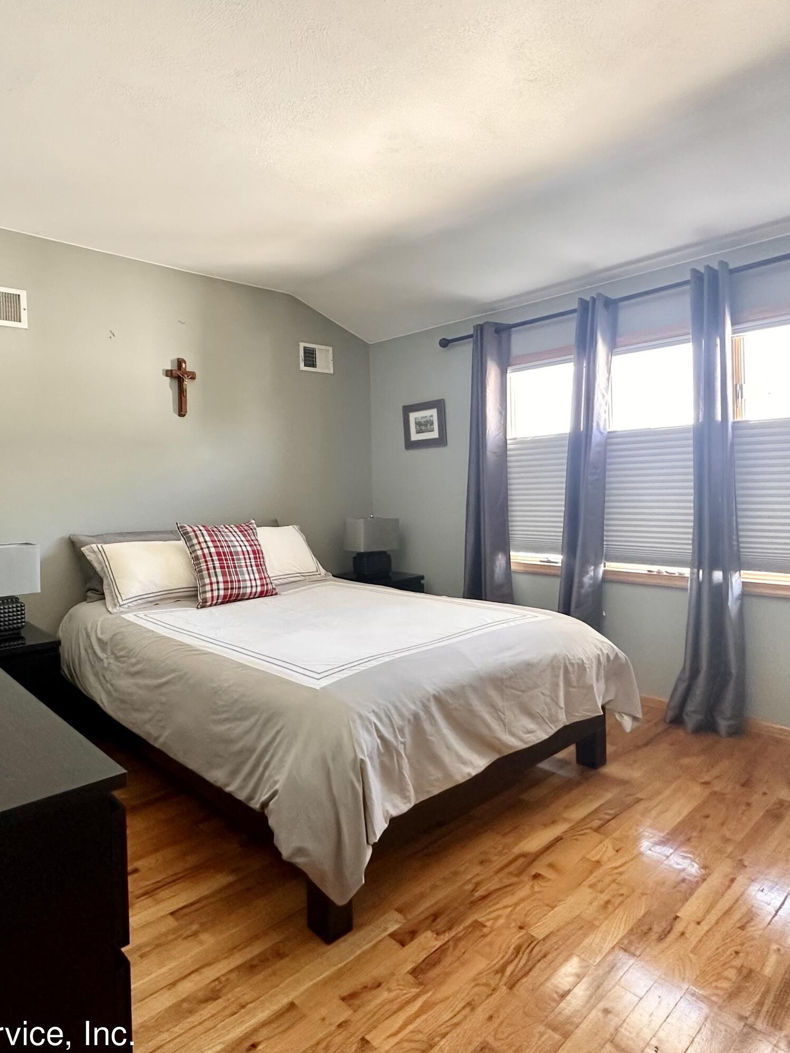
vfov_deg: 78.9
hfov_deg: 62.7
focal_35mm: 21
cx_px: 306
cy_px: 495
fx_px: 639
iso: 250
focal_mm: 2.22
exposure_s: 1/120
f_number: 2.2
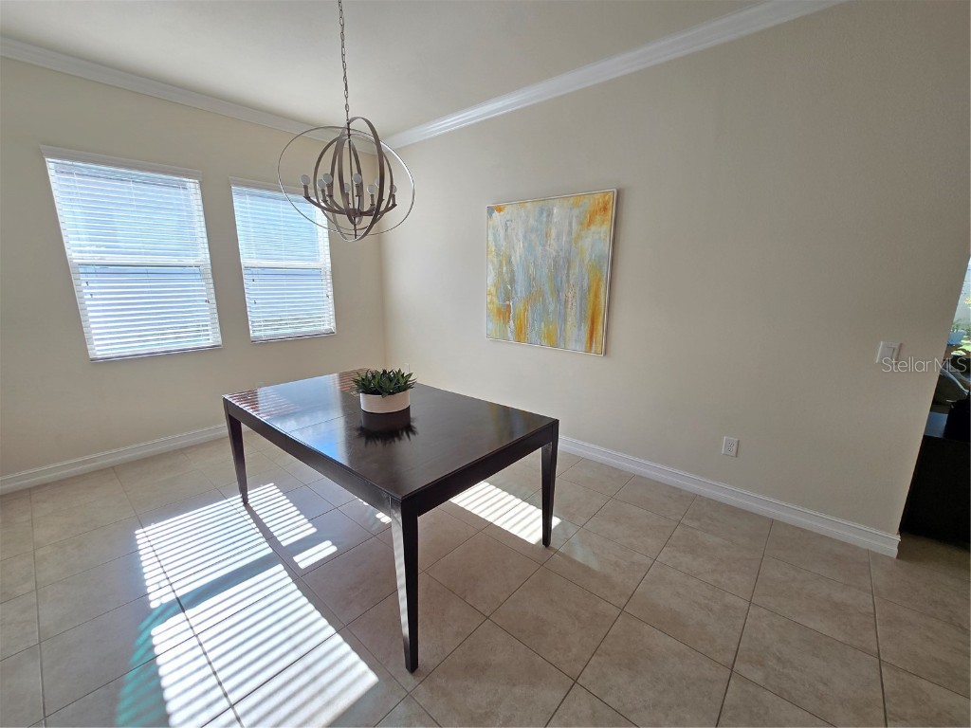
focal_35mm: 13
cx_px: 486
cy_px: 364
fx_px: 365
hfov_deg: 106.2
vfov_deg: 89.9
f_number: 2.2
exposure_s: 1/123
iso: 50
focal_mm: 2.2
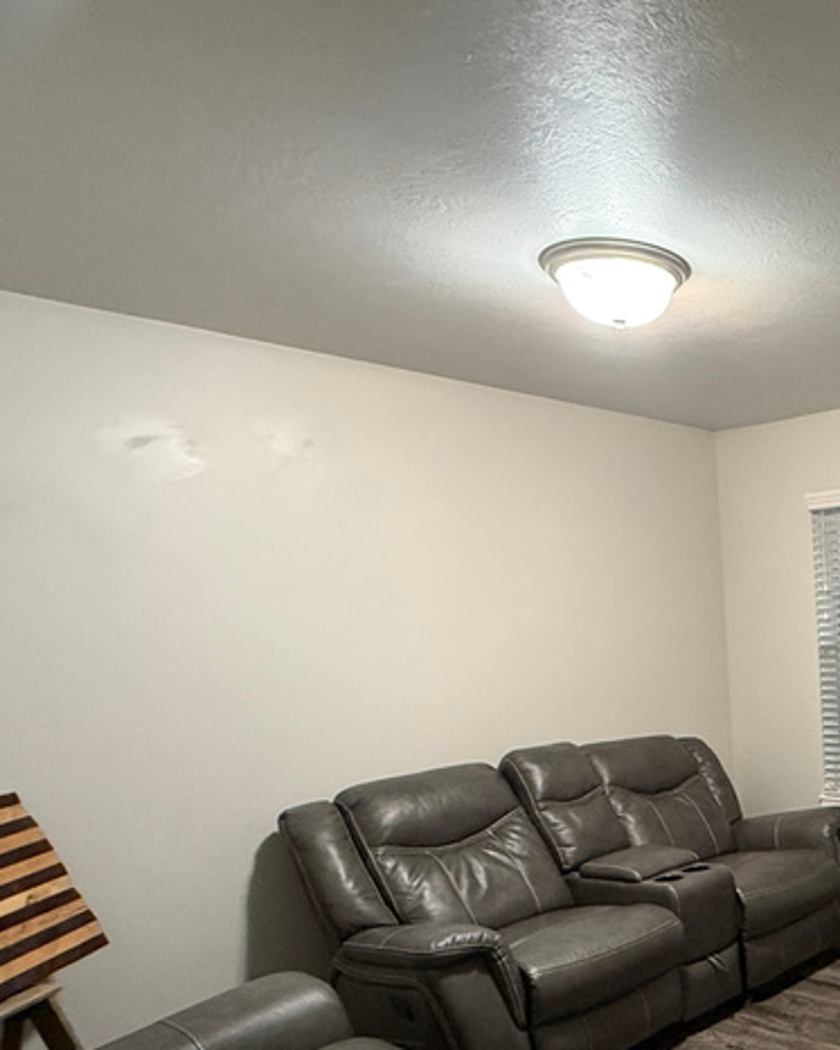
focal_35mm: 30
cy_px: 723
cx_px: 917
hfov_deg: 39.8
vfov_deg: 57.1
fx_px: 932
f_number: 2.2
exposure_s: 1/60
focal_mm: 2.22
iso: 500
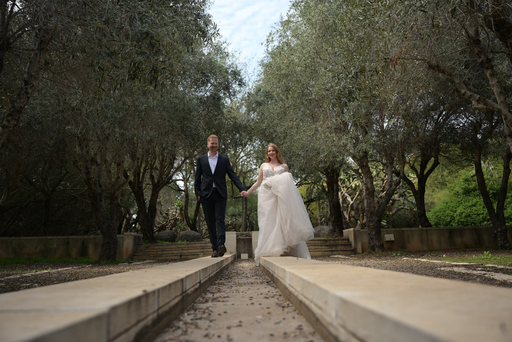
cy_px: 171
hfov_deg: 57.9
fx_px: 462
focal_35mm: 32
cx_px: 256
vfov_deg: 40.6
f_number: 3.5
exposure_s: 1/640
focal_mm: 32.5
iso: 125
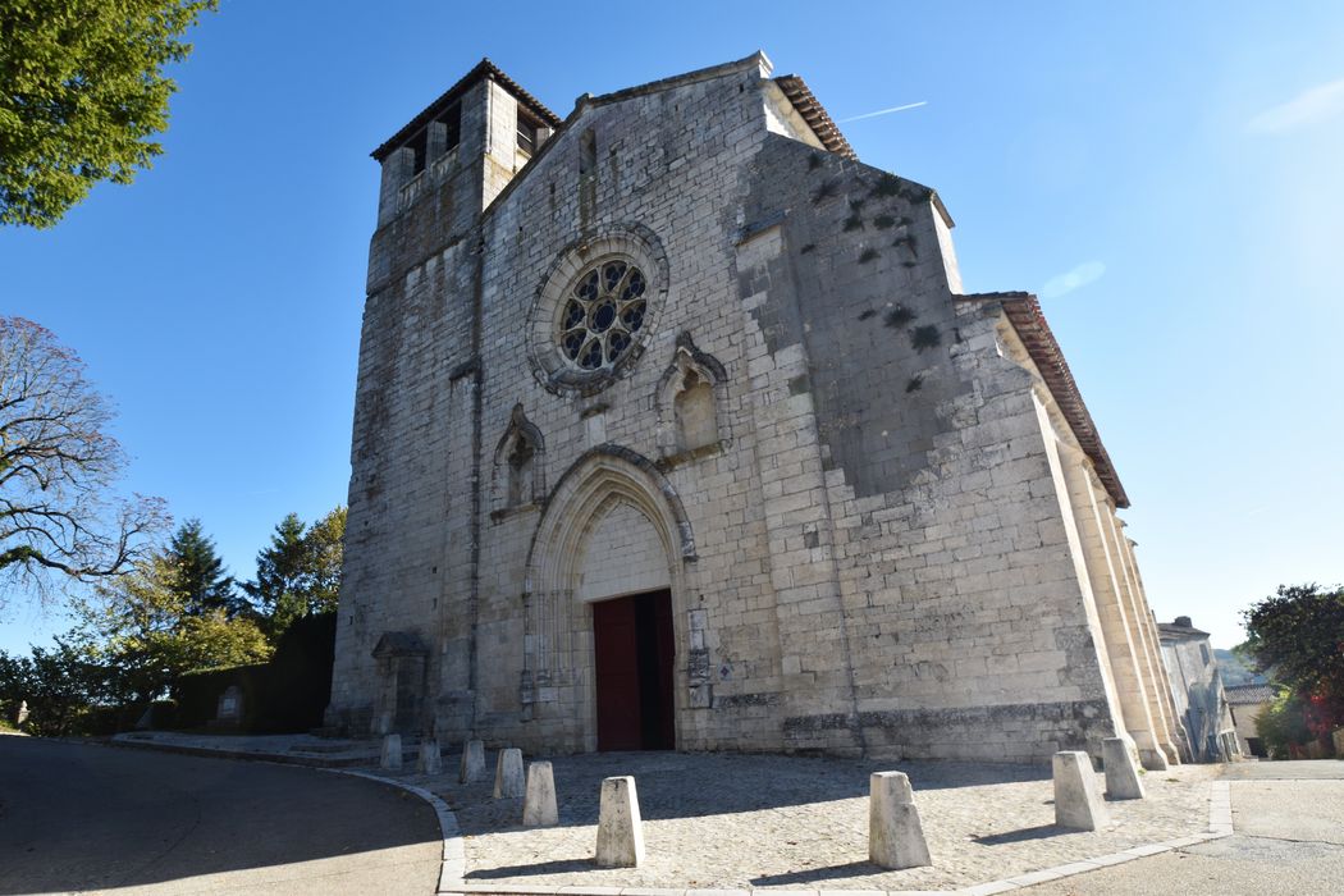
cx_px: 672
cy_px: 448
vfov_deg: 67.4
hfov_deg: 90.0
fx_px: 672
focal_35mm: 18
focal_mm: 12
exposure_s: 1/250
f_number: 8
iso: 200
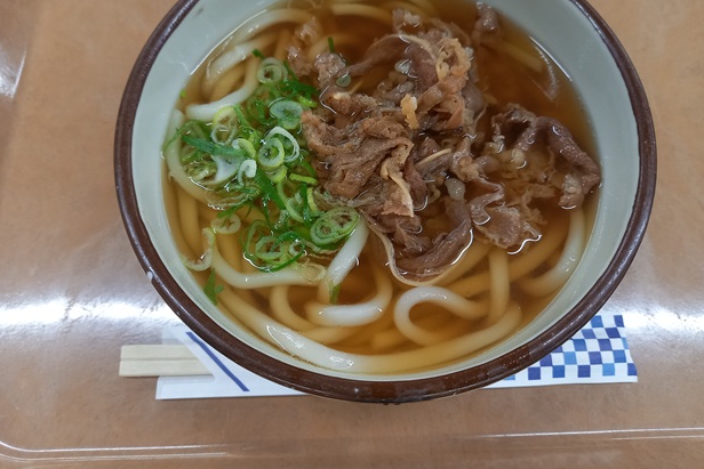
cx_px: 354
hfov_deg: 67.4
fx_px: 528
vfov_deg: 47.8
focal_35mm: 27
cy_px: 202
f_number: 1.8
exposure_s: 1/60
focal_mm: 4.65
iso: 320
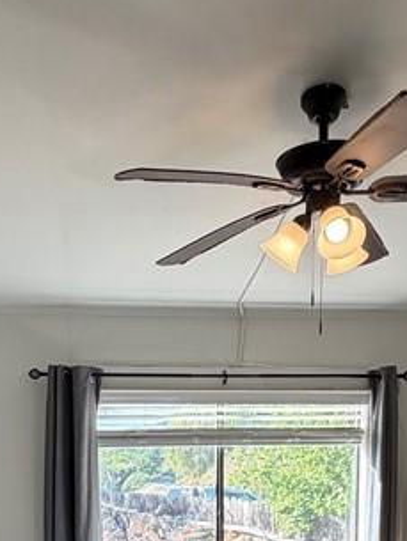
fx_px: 736
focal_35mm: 47
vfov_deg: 35.9
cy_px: 557
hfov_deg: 30.9
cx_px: 172
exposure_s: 1/121
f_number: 2.2
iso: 80
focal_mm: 2.22
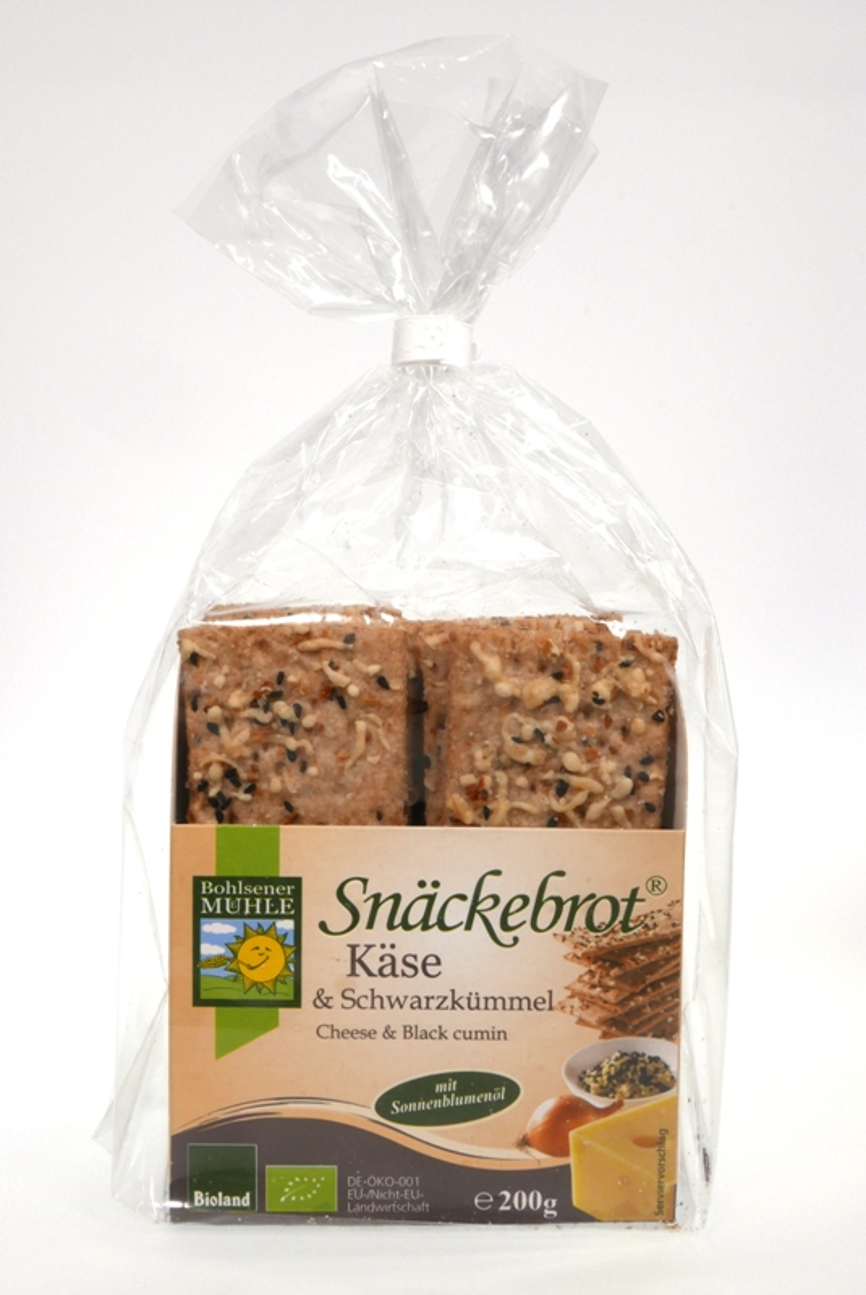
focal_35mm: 44
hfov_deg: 30.6
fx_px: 1584
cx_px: 433
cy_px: 648
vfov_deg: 44.5
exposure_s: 1/50
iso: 800
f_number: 16
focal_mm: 19.9
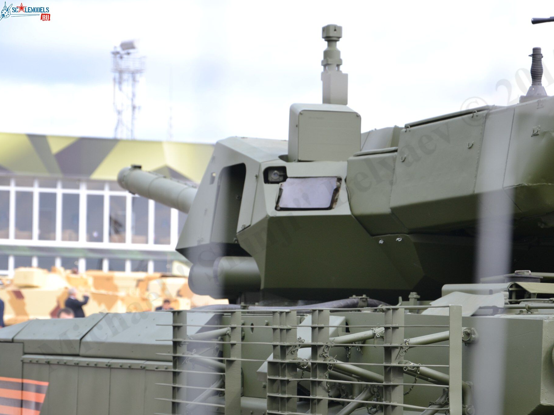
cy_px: 207
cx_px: 308
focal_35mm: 147
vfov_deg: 10.1
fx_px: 2353
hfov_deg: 13.4
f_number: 5.6
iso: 280
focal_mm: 90
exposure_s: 1/125
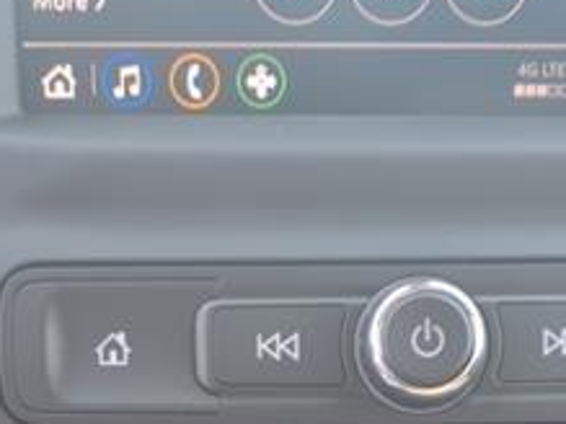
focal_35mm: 79
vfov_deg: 17.3
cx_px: 318
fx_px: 1291
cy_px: 582
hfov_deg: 24.7
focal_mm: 3.58
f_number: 1.9
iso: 40
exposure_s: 1/60.2
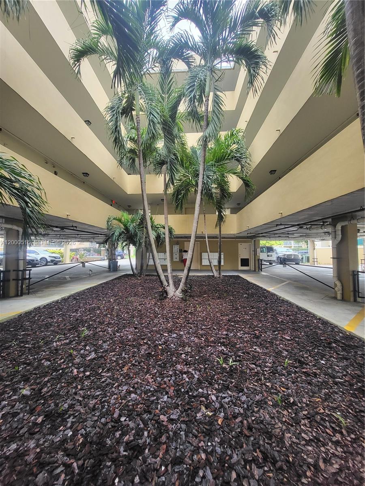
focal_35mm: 13
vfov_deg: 106.2
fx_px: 183
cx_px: 182
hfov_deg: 89.9
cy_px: 243
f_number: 2.2
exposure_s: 1/60
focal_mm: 1.74
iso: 160
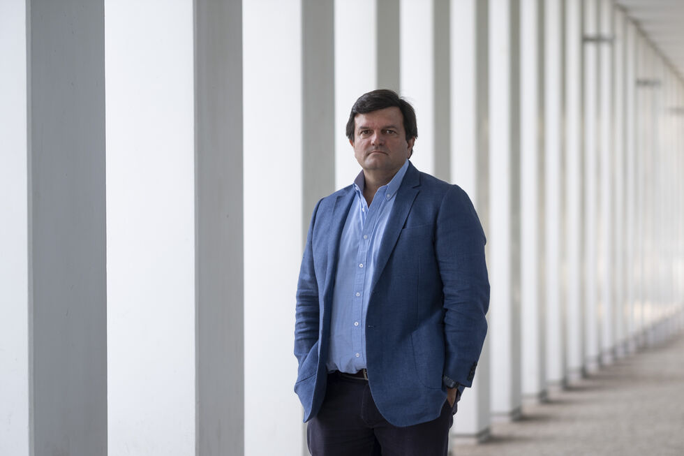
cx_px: 342
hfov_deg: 15.2
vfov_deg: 10.2
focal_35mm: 135
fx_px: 2564
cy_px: 228
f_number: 2
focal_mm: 90
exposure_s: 1/400
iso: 160
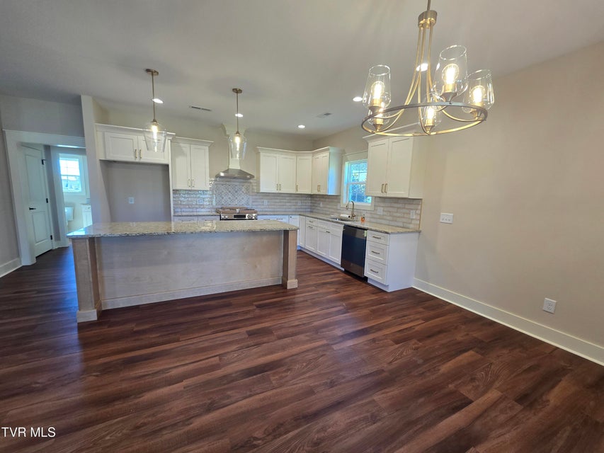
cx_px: 302
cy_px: 226
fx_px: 227
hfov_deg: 106.2
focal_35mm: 13
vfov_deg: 89.9
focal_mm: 2.2
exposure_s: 1/60
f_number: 2.2
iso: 64
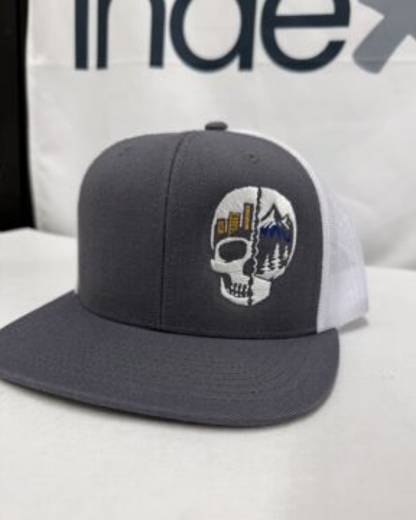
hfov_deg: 54.9
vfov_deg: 65.9
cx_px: 215
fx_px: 400
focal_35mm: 26
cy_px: 287
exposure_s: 1/120
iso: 125
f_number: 1.78
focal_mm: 6.76
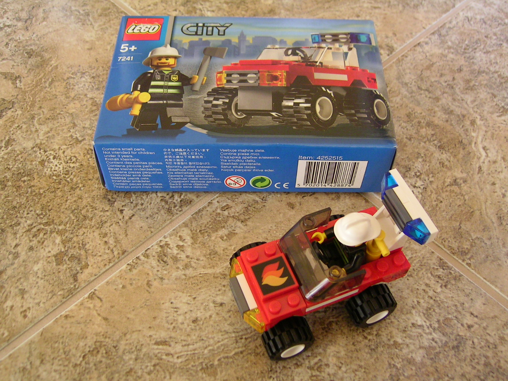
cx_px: 254
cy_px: 190
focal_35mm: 36
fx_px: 528
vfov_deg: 39.7
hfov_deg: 51.4
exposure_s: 1/35.8
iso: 100
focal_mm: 5.6
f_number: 2.8
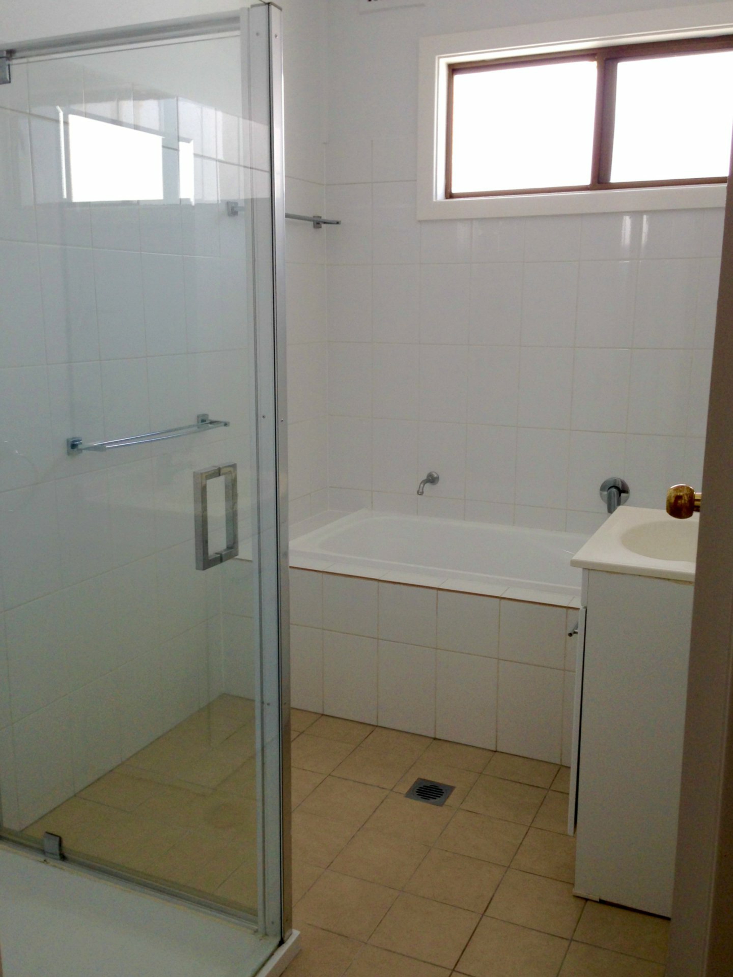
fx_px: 932
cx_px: 366
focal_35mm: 33
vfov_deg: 55.4
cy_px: 488
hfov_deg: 42.9
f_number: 2.4
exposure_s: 1/120
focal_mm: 4.12
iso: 50
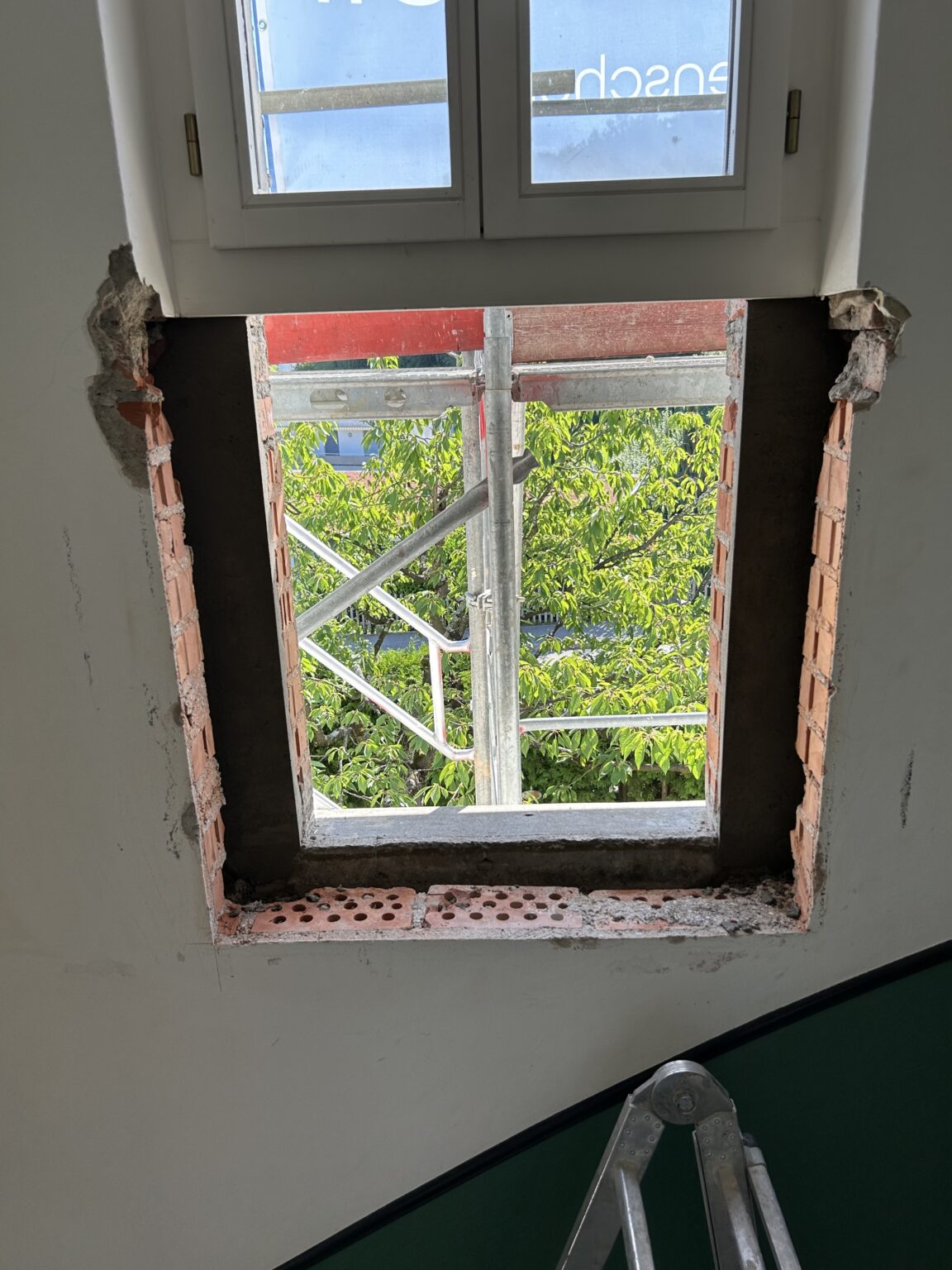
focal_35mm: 26
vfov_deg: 67.3
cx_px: 476
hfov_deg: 53.1
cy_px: 635
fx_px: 953
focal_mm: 5.7
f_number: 1.5
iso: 50
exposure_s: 1/541
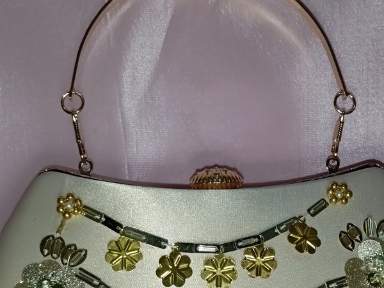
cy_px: 234
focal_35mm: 56
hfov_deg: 34.0
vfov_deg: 25.6
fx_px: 621
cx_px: 257
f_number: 1.8
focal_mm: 4.25
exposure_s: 1/50
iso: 83
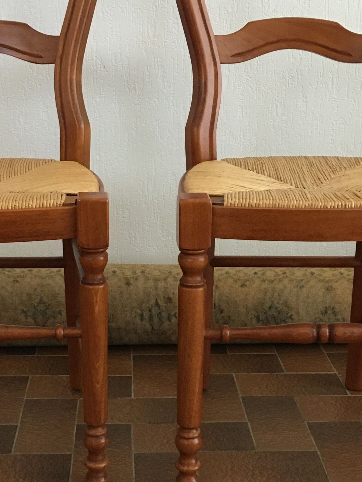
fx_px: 878
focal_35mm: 63
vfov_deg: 30.7
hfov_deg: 23.2
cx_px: 136
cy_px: 285
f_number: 2.2
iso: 200
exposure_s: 1/33
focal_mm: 4.15
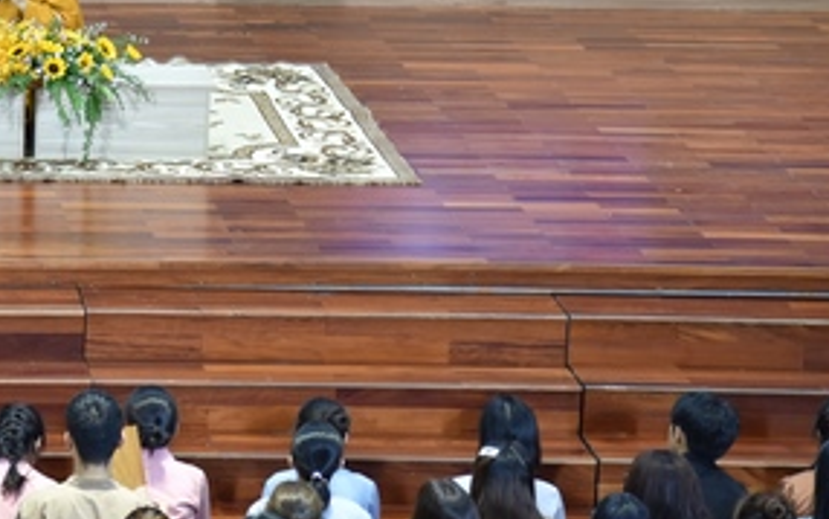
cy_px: 43
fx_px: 4498
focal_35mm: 199
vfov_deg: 6.6
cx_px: 12
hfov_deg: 10.4
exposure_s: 1/60
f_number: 4
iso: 1250
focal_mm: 86
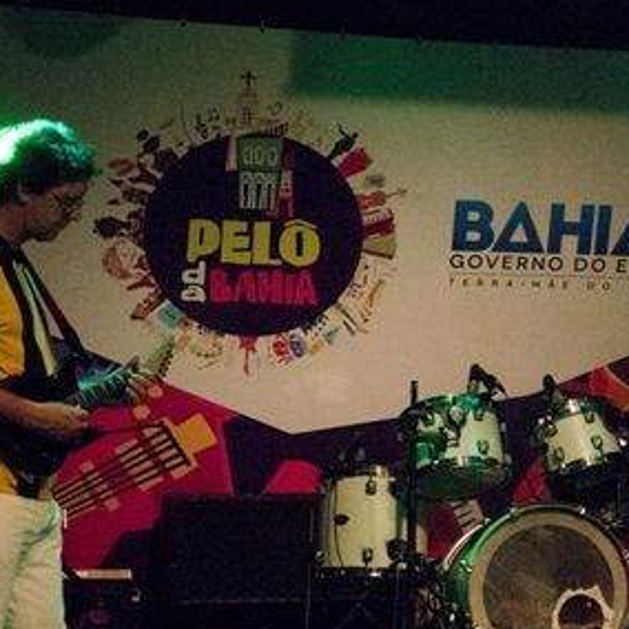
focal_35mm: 164
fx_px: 3371
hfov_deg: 10.5
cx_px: 732
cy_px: 427
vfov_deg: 10.6
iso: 6400
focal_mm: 50
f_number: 5
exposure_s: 1/640
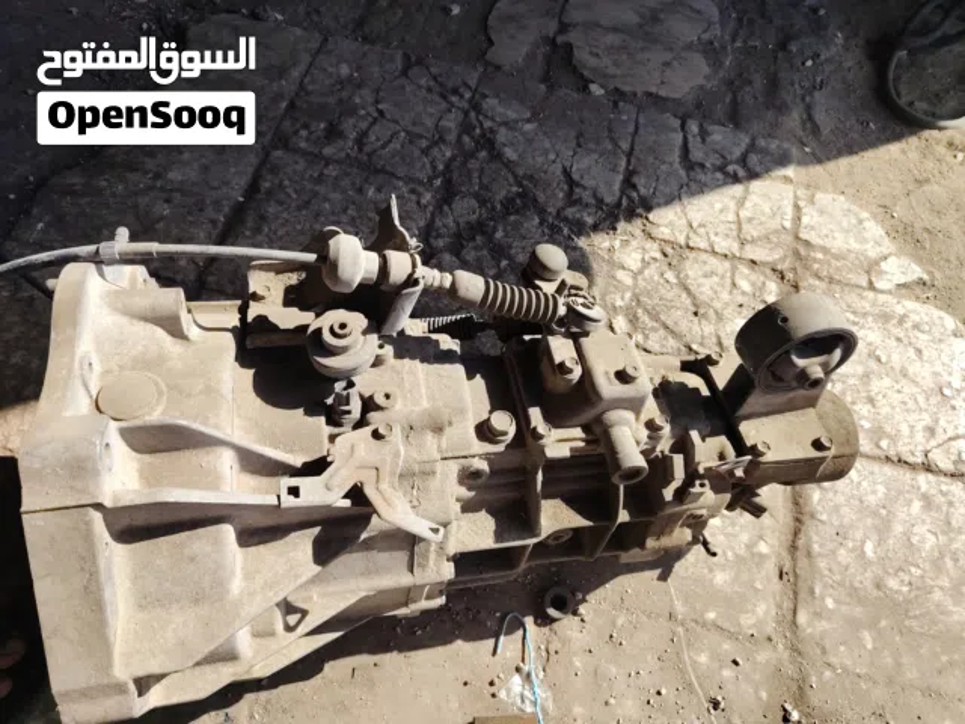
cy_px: 362
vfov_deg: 56.8
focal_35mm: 24
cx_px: 482
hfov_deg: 71.6
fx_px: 669
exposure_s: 1/900
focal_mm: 5.25
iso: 185
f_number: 1.75
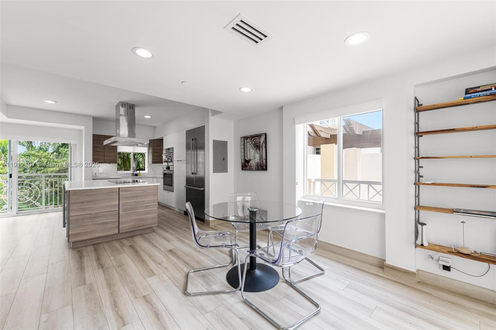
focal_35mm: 15
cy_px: 165
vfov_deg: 77.3
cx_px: 248
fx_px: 207
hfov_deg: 100.4
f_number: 9
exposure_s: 1/15
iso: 400
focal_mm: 15
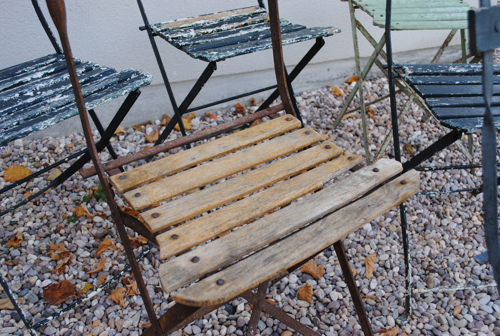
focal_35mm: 36
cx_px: 250
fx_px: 501
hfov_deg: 53.0
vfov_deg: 37.0
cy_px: 168
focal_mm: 24
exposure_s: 1/125
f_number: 5.6
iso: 200
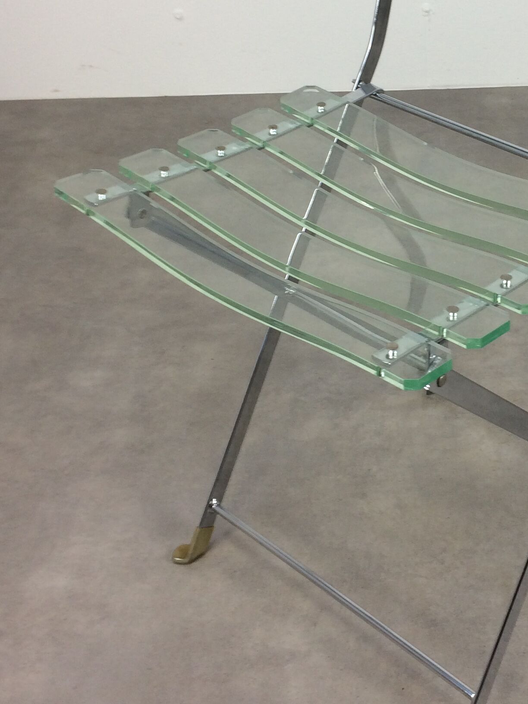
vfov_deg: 32.7
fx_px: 1180
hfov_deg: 24.7
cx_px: 438
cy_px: 193
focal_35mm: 58
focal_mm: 4.15
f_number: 2.2
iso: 40
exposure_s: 1/33
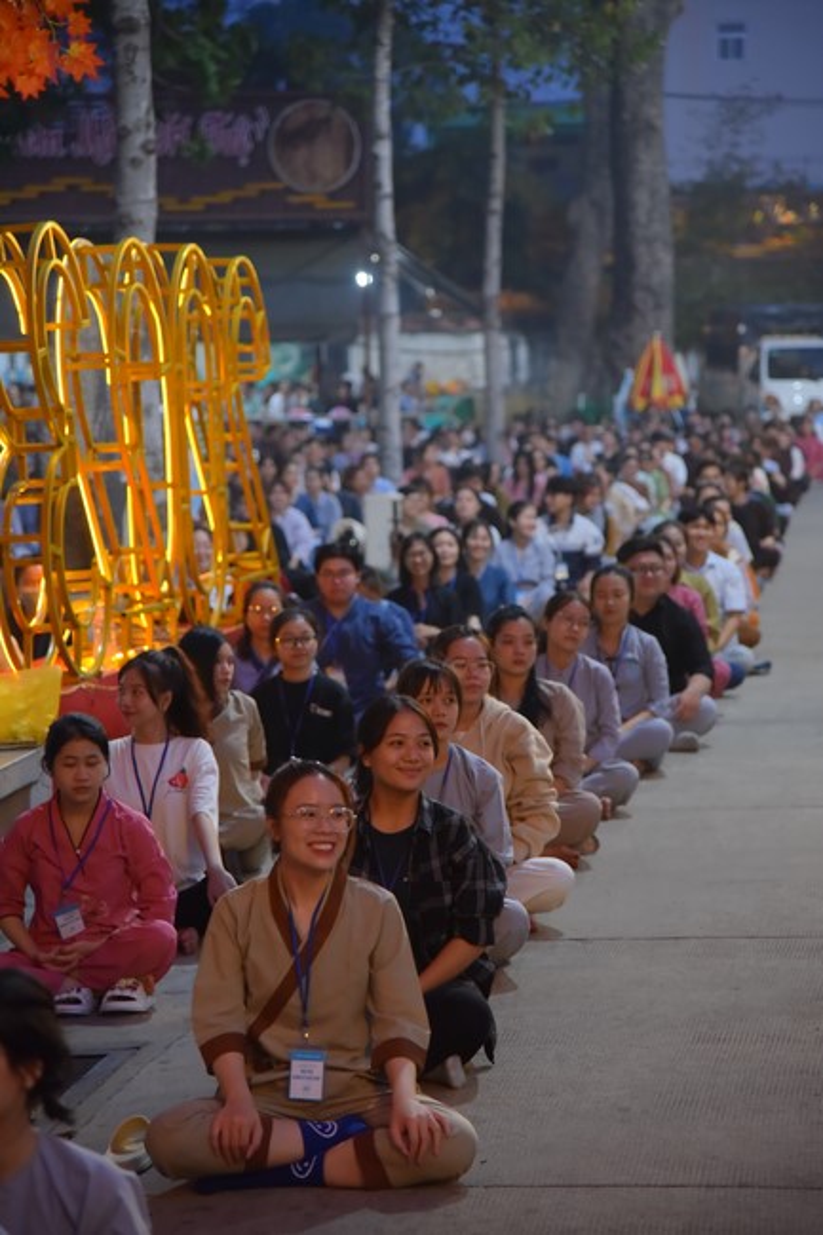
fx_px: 3602
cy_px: 618
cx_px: 412
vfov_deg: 19.5
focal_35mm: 105
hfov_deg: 13.0
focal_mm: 105
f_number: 4
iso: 2000
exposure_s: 1/80
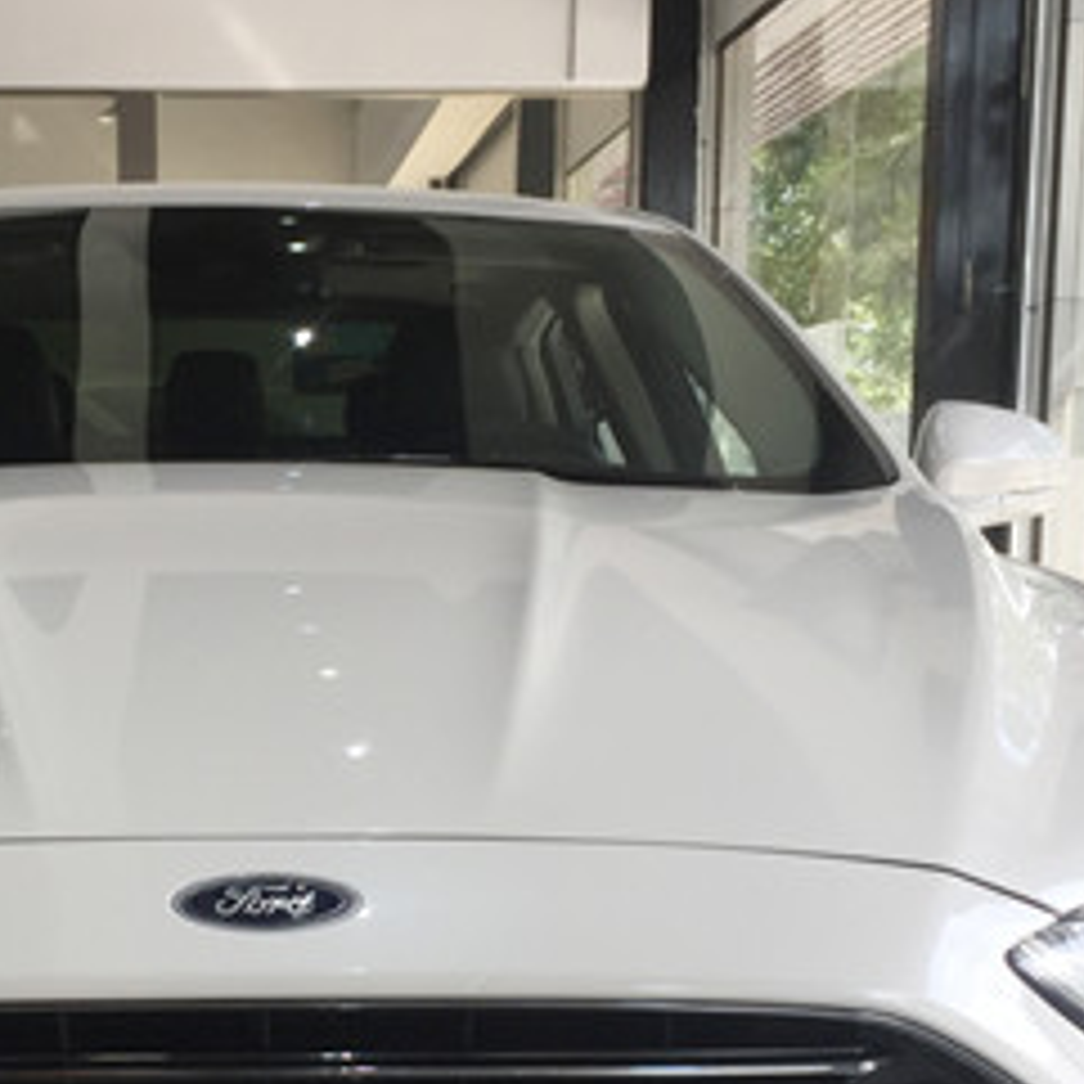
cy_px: 891
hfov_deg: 25.0
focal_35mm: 68
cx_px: 234
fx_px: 2409
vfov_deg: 24.9
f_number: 2.2
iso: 32
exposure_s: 1/255
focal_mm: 4.15
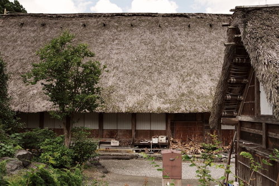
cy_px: 93
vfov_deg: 43.7
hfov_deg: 61.9
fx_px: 233
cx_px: 140
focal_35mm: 30
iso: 400
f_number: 7.1
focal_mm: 20
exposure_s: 1/1000
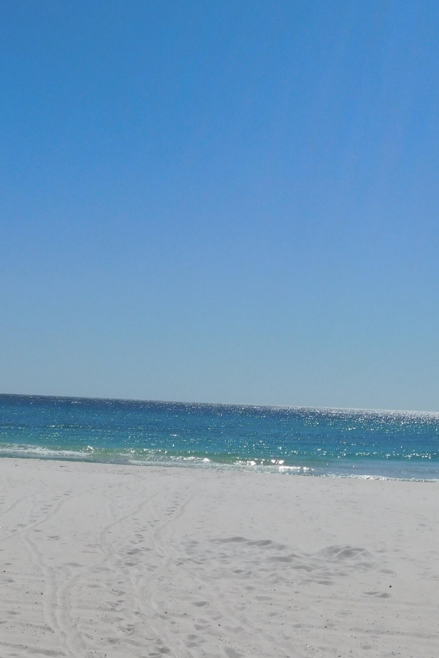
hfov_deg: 19.7
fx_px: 1262
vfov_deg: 29.2
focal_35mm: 69
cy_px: 294
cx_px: 223
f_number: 7
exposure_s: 1/1250
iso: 125
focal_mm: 6.3
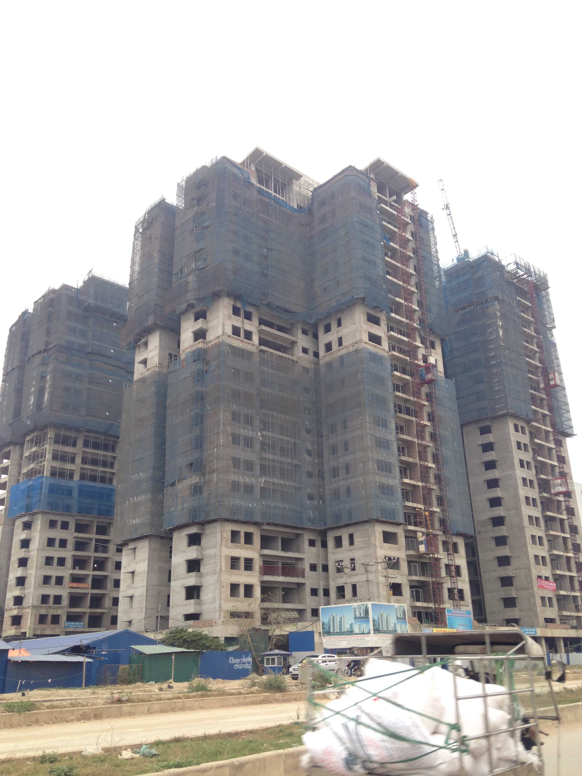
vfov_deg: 55.4
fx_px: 740
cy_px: 388
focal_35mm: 33
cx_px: 291
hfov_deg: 42.9
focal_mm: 4.12
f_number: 2.4
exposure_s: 1/142
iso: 50
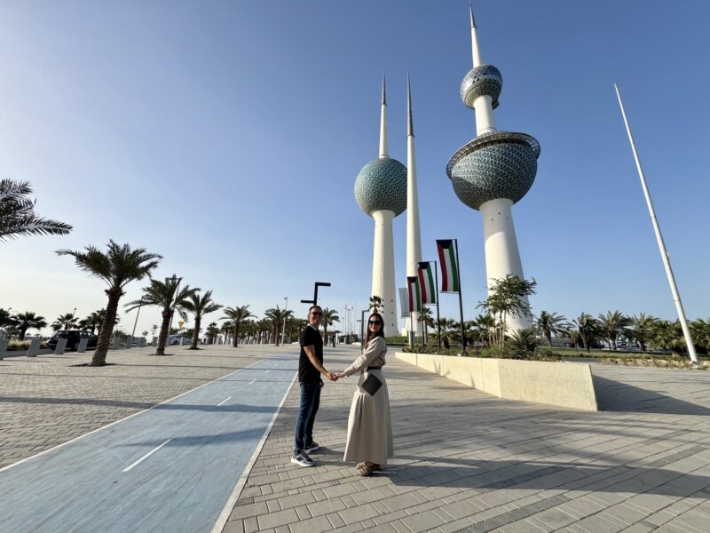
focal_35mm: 14
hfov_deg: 102.1
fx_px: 287
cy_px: 266
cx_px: 355
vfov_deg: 85.7
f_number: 2.2
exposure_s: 1/2273
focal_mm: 2.22
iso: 50
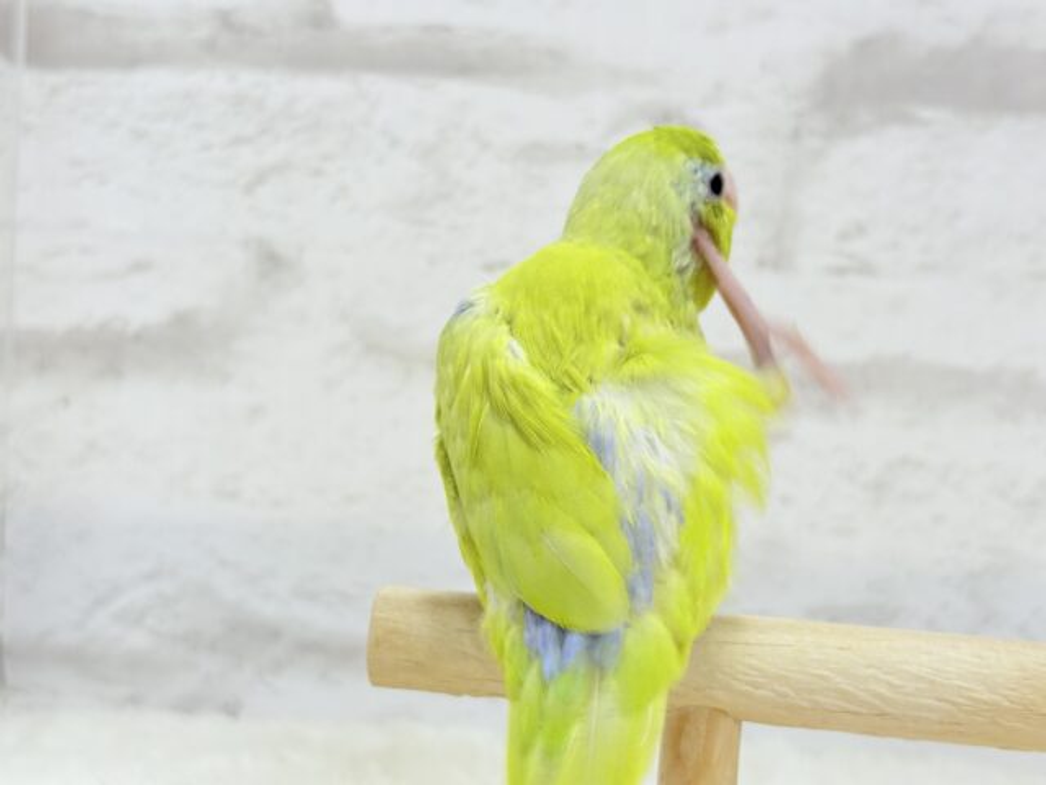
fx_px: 1571
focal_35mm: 52
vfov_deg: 28.0
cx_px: 523
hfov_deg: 36.8
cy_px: 392
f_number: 1.6
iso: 64
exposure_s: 1/100
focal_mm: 5.96
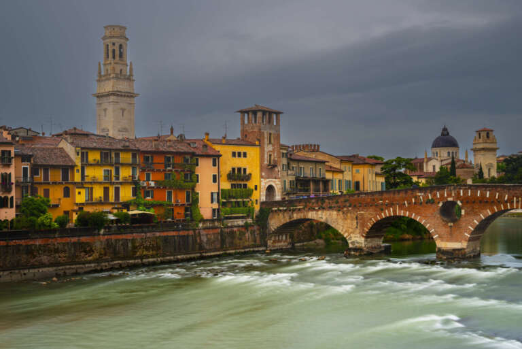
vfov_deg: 27.0
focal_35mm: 50
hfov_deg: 39.6
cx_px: 261
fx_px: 725
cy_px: 174
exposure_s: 6
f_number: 9.5
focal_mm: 50
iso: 100
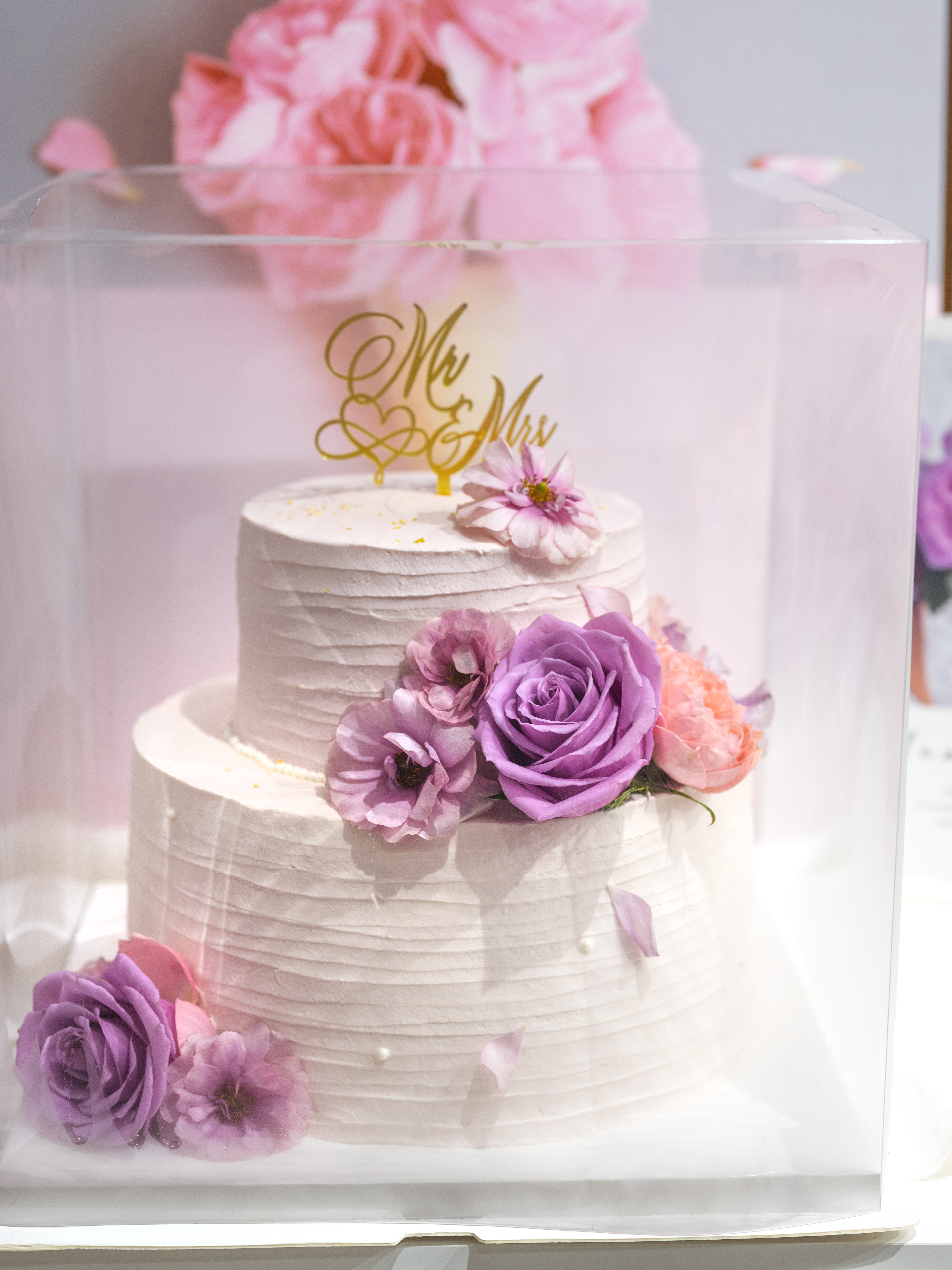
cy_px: 635
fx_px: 2310
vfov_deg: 30.7
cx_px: 476
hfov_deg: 23.3
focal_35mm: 63
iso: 400
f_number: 4.5
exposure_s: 1/25
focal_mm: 80
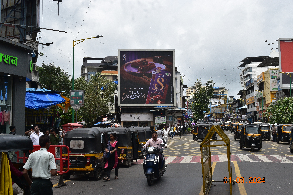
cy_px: 98
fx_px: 317
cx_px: 146
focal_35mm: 39
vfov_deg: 34.2
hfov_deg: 49.6
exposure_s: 1/500
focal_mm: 26
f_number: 11
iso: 360
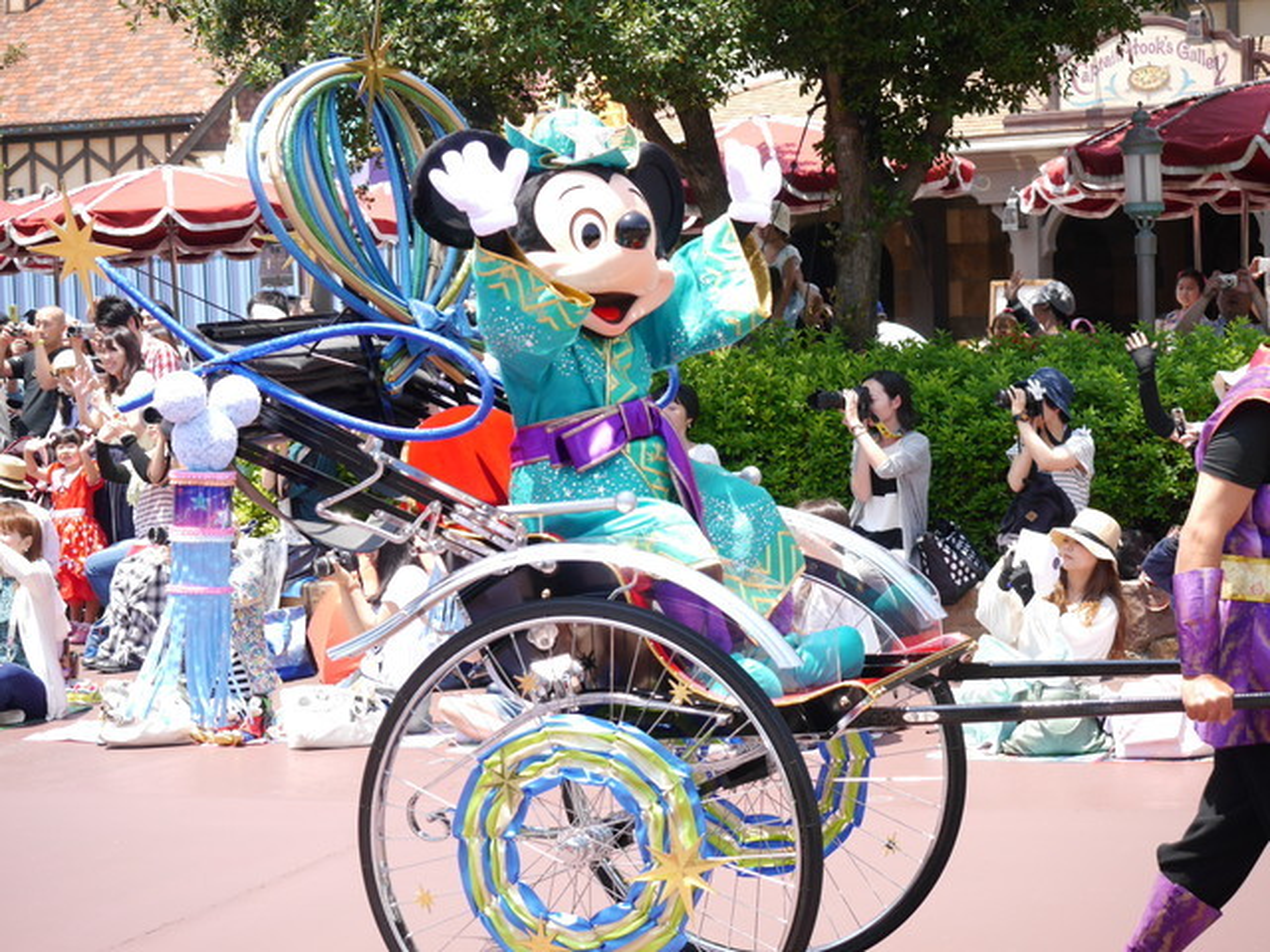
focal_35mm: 90
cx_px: 635
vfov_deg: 16.4
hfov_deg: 21.8
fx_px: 3302
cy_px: 476
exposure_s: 1/200
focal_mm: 45
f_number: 5
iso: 160
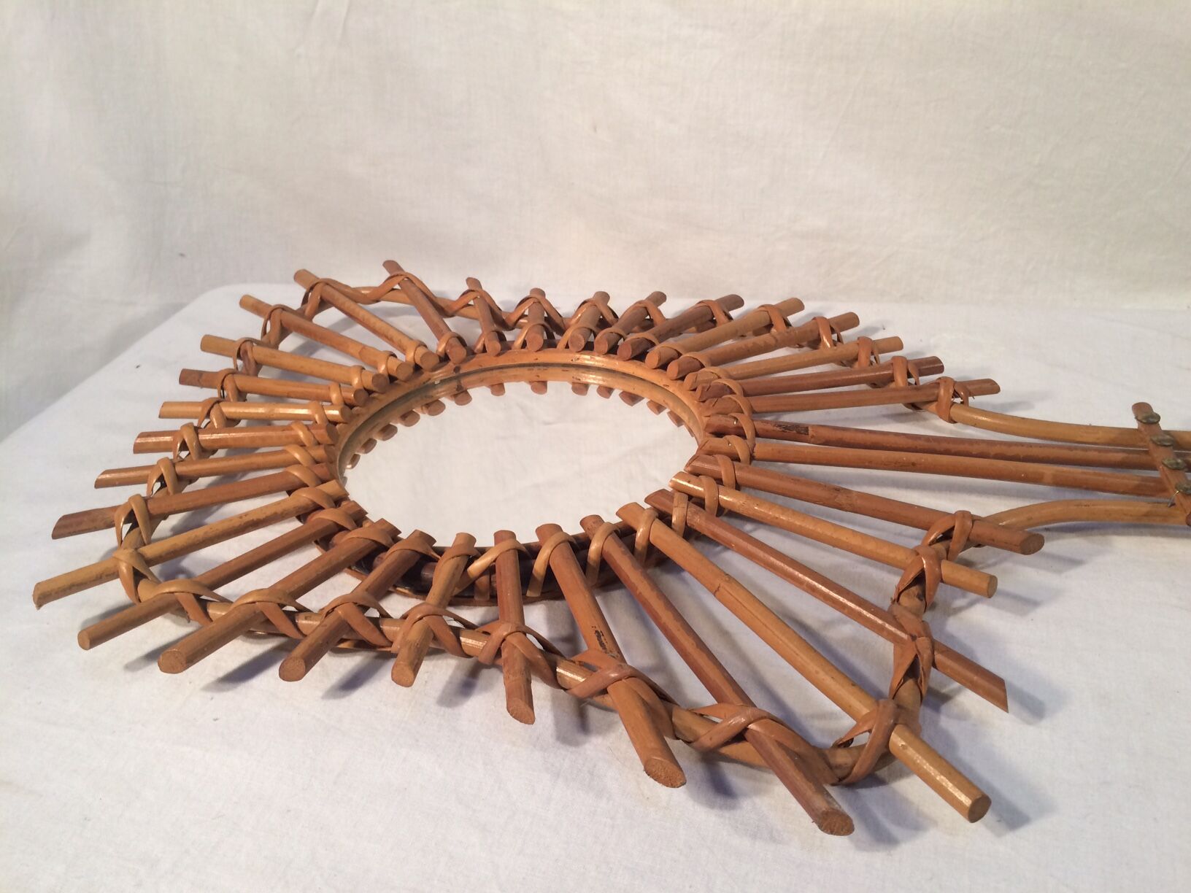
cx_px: 596
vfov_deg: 48.2
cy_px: 446
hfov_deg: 61.7
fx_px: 998
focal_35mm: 29
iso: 50
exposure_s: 1/33
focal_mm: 4.15
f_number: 2.2
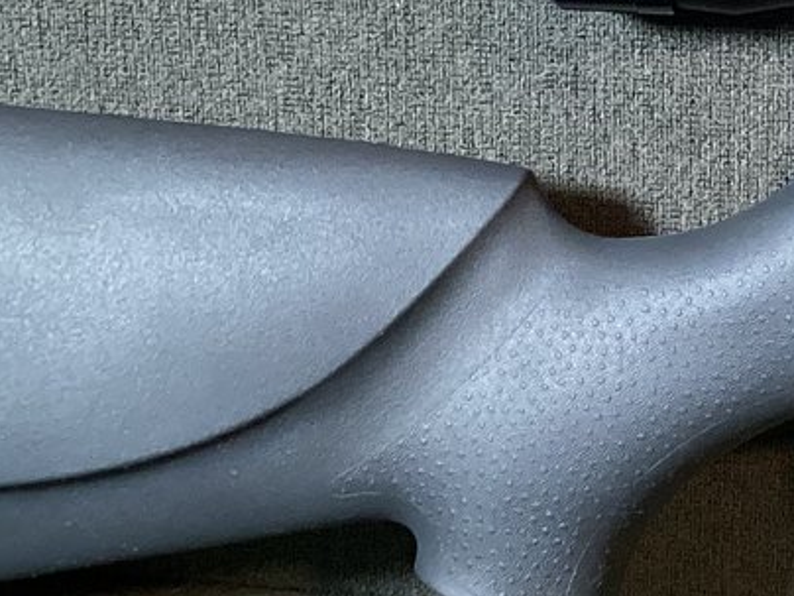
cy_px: -48
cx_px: 872
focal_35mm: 116
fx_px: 2661
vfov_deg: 12.6
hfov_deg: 16.5
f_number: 2.4
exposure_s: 1/60
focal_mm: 3.3
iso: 200
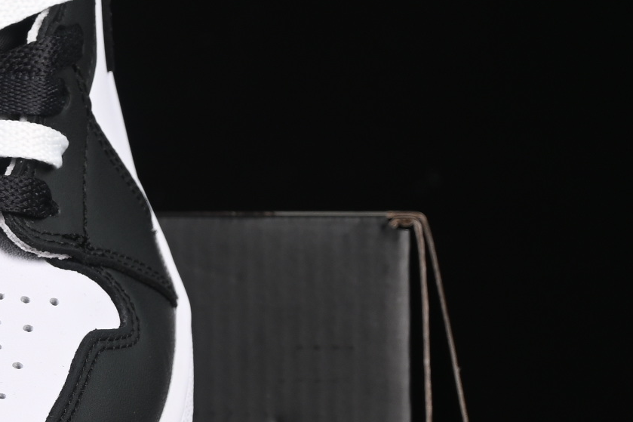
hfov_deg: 8.1
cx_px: -352
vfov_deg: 5.5
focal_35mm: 249
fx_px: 4377
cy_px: 230
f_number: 7.1
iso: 160
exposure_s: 1/60
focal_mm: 50
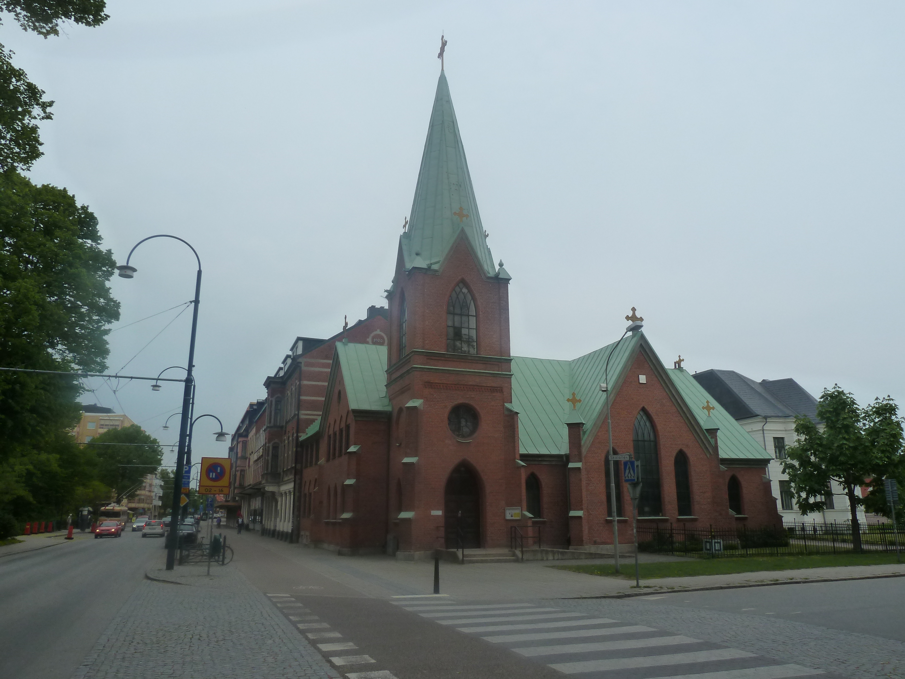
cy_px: 340
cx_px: 452
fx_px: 654
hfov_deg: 69.4
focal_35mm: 25
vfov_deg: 54.9
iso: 125
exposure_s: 1/500
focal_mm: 4.1
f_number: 5.6
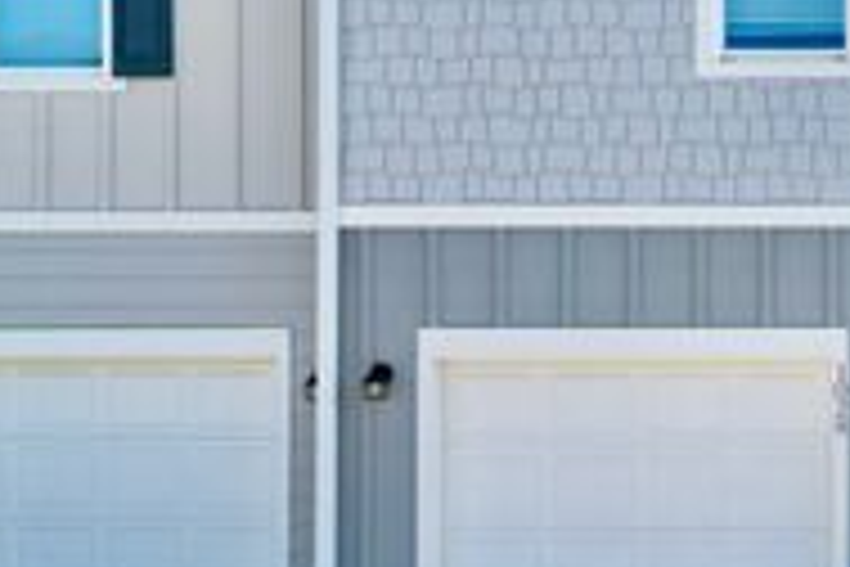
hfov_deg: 28.3
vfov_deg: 20.6
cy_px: 290
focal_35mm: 66
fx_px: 1558
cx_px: 890
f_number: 1.7
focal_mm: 6.72
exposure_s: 1/2500
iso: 200
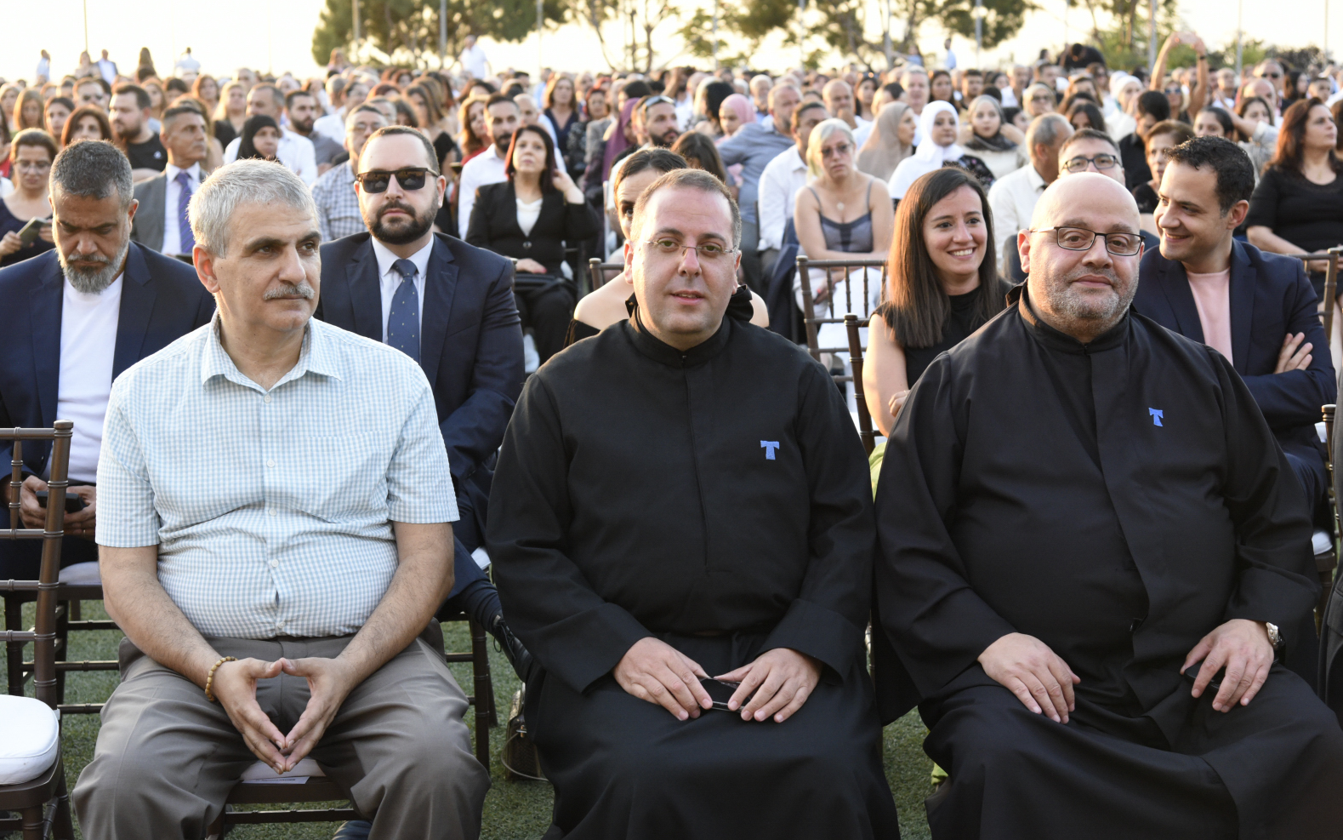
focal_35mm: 64
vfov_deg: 20.3
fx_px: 2343
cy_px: 420
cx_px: 668
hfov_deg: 32.0
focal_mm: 62
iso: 2500
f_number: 5
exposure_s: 1/400
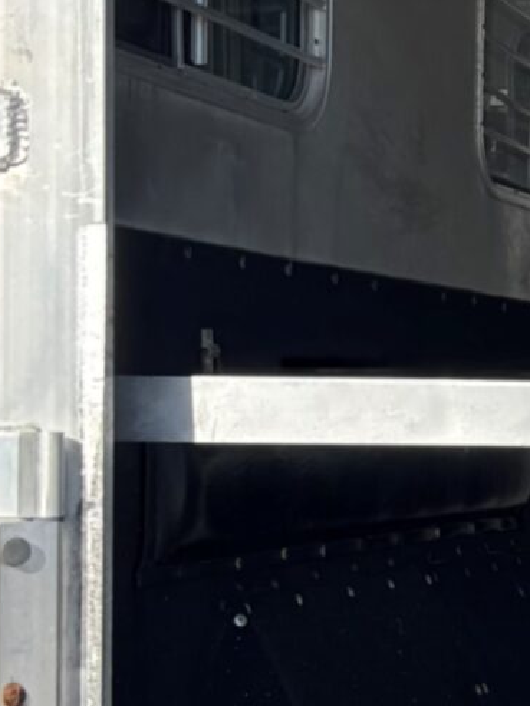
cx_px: 1245
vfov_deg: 15.8
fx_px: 2552
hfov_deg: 10.4
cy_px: 339
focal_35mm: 125
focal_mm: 6.76
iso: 80
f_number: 1.78
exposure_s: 1/1597
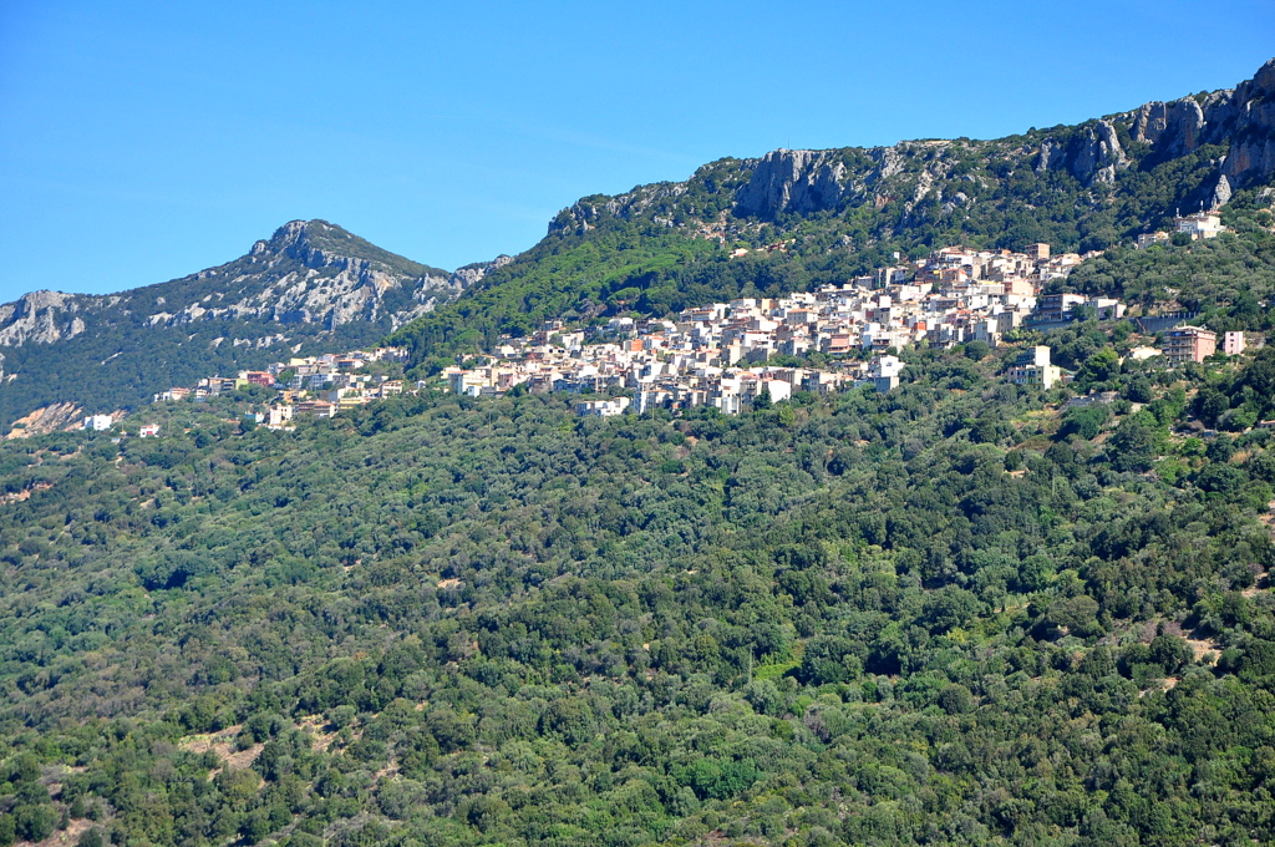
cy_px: 424
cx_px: 638
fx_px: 3714
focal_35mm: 105
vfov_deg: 13.0
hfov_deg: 19.5
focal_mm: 70
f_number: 7.1
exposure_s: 1/800
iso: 400
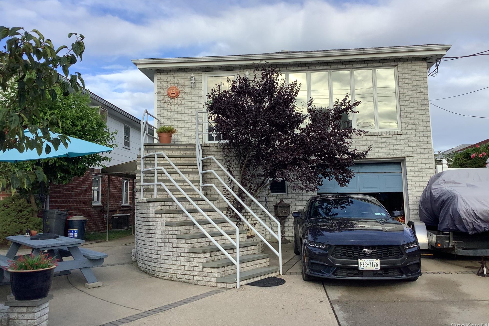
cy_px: 144
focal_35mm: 33
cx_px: 250
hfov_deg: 57.2
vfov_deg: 39.9
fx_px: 448
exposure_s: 1/876
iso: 25
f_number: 2.4
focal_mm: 3.3
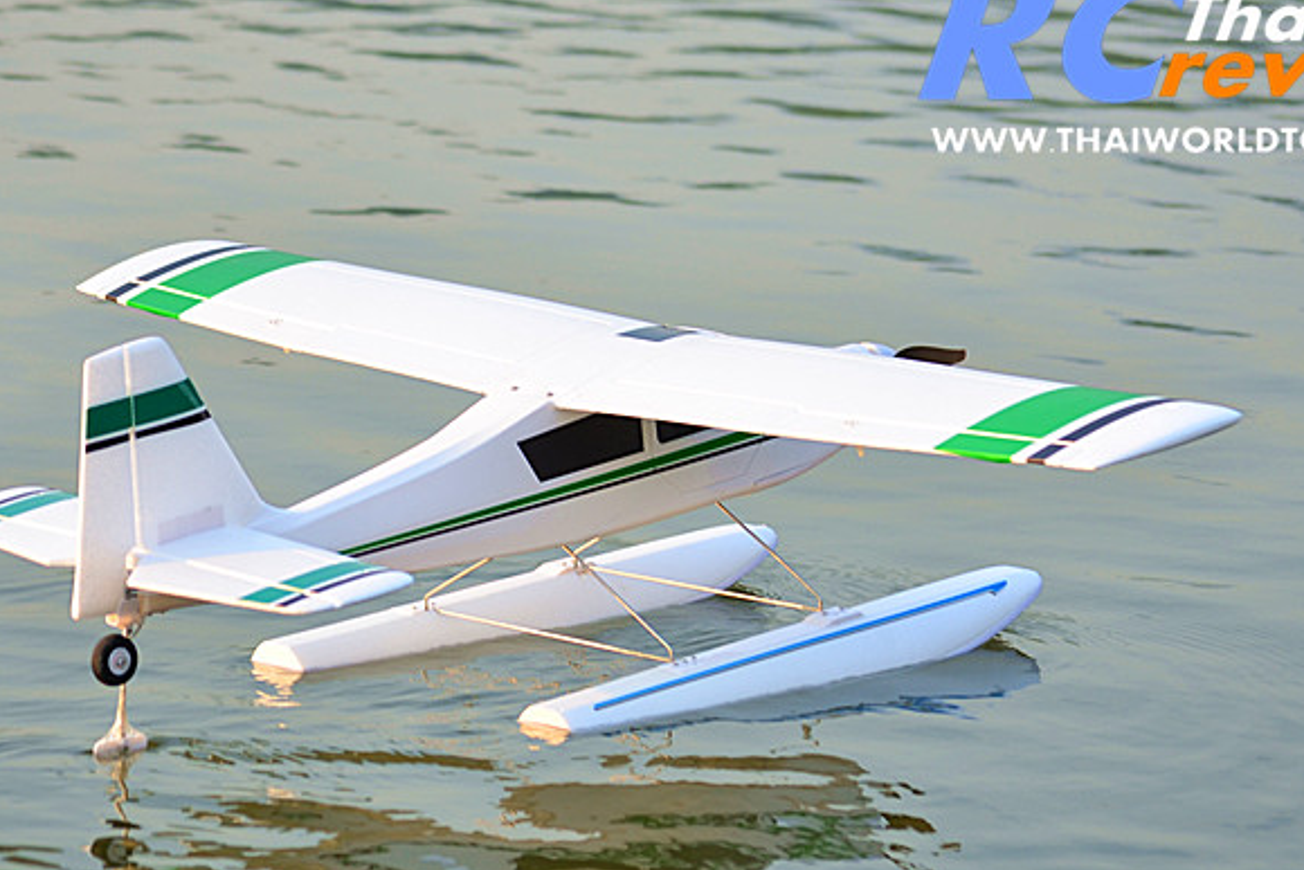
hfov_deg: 12.4
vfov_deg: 8.3
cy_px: 505
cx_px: 625
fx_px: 5978
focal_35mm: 165
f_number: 5
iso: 160
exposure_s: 1/320
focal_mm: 80
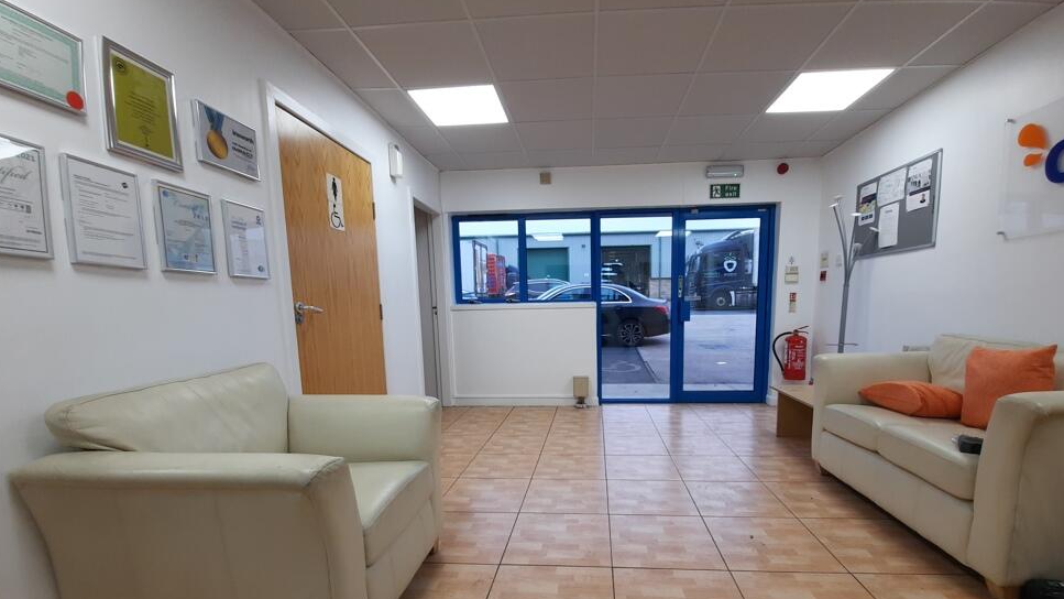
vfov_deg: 69.8
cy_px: 359
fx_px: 423
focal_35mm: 15
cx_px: 556
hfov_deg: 102.9
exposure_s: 1/50
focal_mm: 1.74
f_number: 2.2
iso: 64
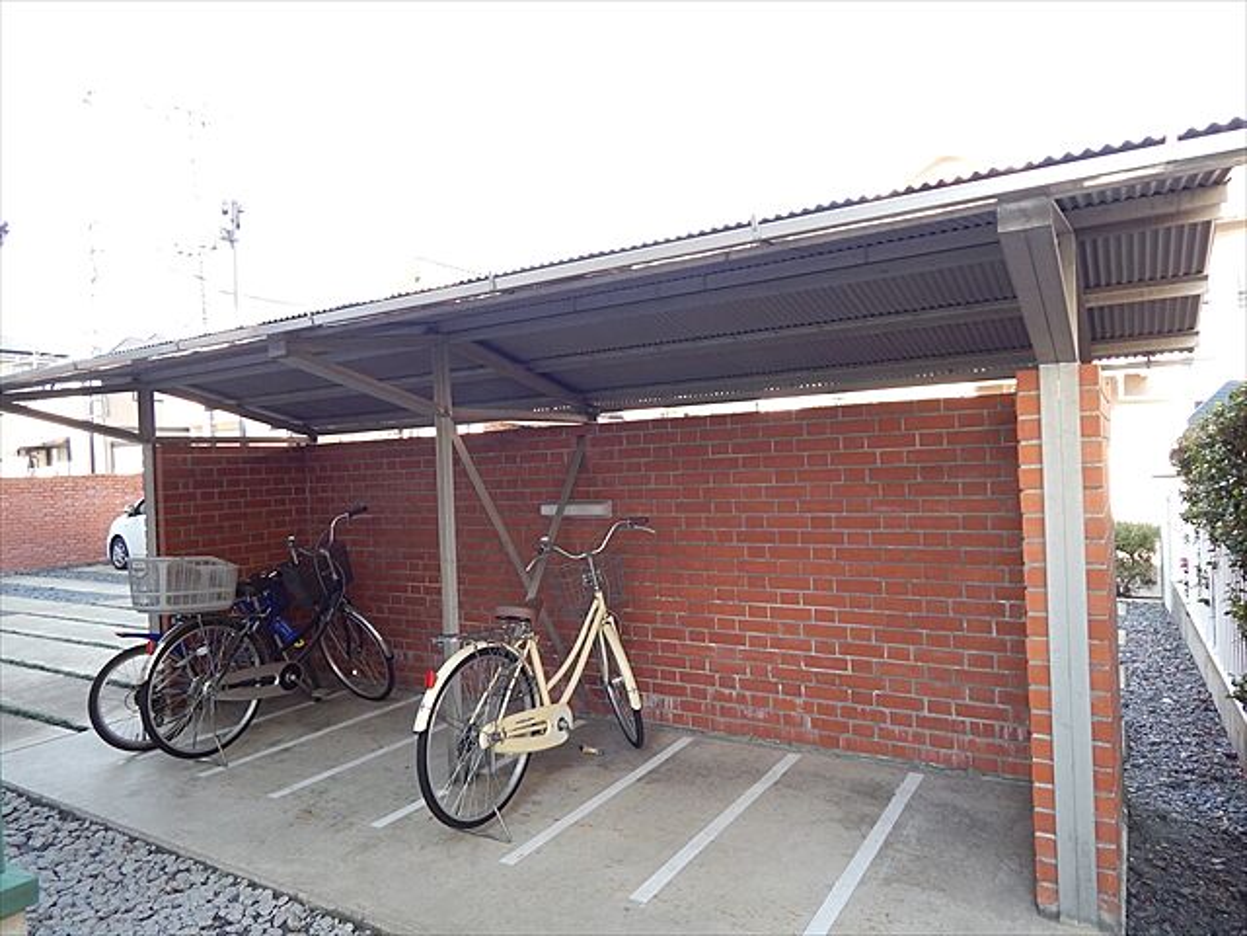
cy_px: 468
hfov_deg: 73.9
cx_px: 624
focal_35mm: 23
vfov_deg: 58.9
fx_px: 829
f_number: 3
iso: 125
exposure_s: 1/100
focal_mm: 4
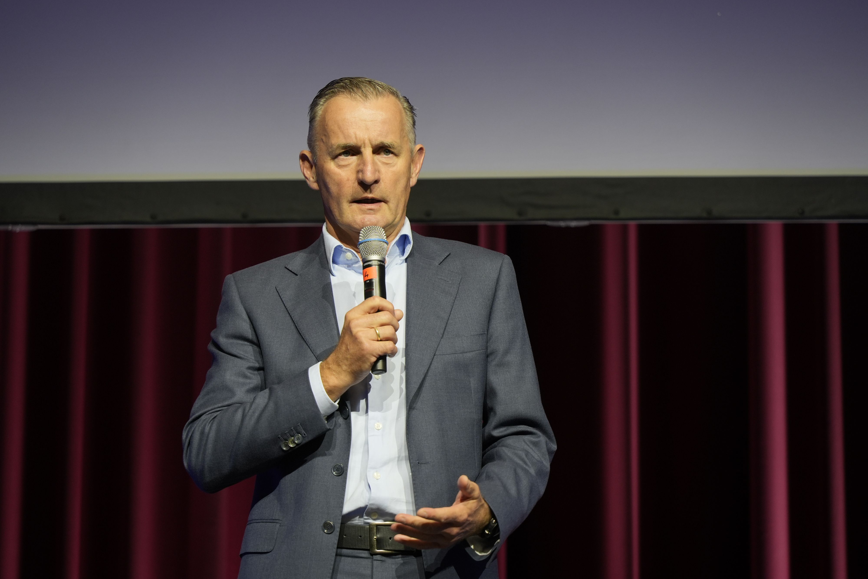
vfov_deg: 9.7
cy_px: 290
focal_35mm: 141
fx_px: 3400
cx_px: 434
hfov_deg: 14.6
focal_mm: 141
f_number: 5
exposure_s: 1/200
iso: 800
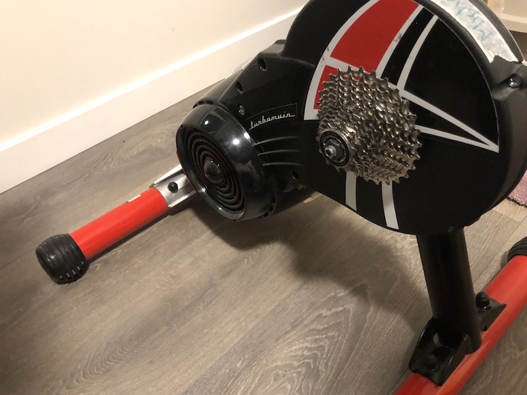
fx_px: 442
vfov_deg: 48.2
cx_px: 272
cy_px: 199
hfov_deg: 61.6
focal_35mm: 29
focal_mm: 4
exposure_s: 1/4
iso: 125
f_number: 1.8
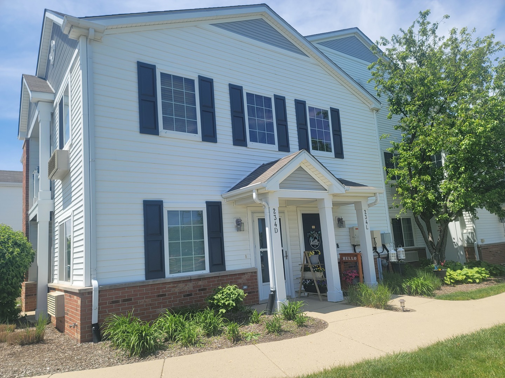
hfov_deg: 69.4
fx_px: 365
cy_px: 189
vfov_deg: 54.9
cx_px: 252
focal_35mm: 25
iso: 20
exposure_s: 1/904
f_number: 1.8
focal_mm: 7
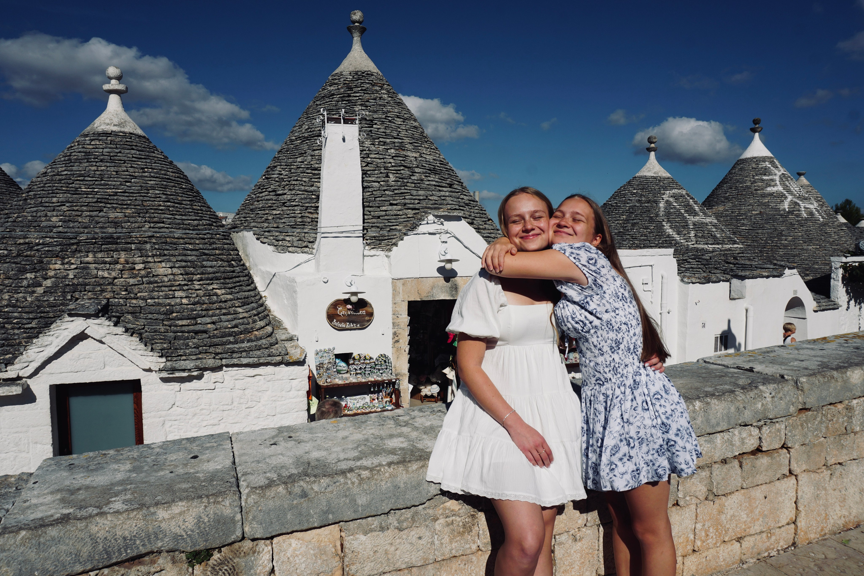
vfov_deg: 53.1
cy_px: 288
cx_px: 432
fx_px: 576
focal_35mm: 24
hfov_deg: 73.7
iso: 100
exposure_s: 1/500
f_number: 11
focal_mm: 16
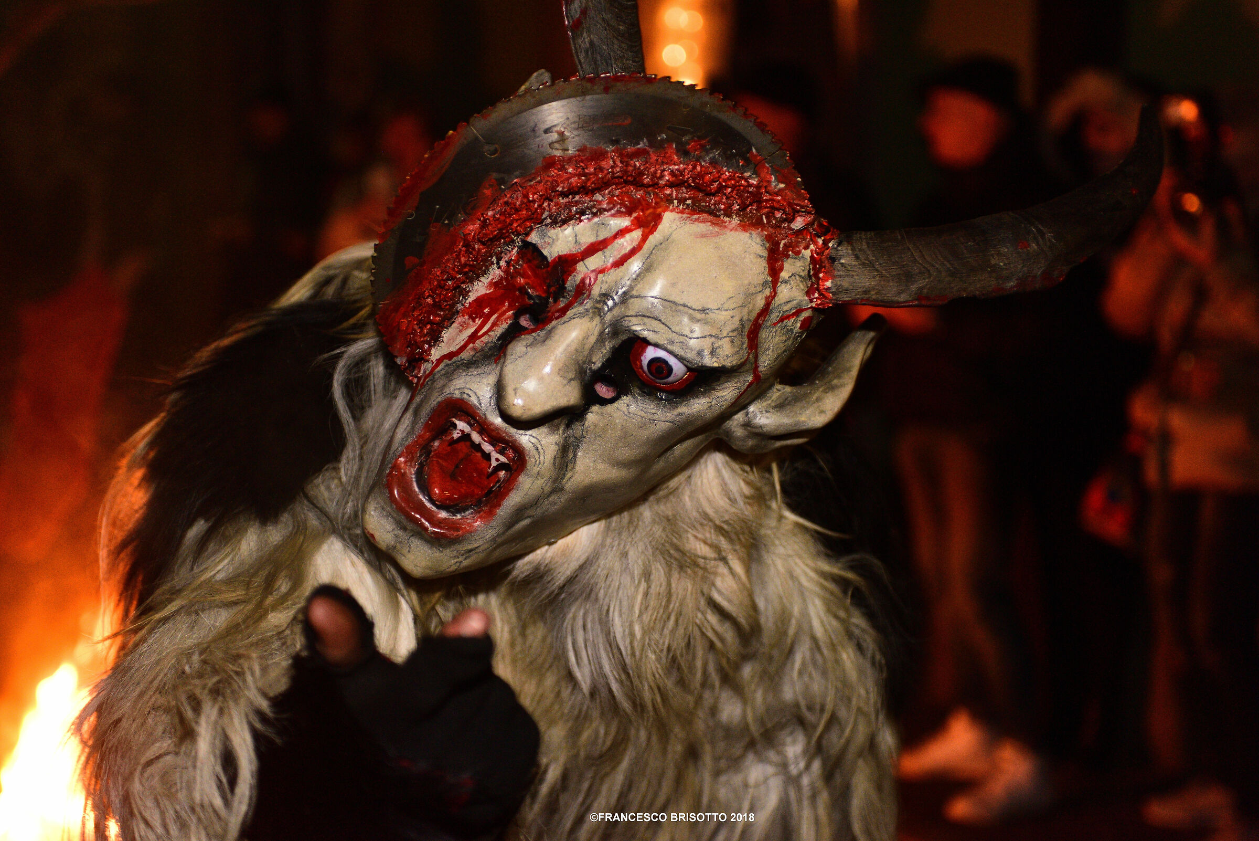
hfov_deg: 33.4
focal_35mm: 60
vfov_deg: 22.6
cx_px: 630
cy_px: 420
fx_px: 2099
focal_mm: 60
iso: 2000
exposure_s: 1/60
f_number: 2.8
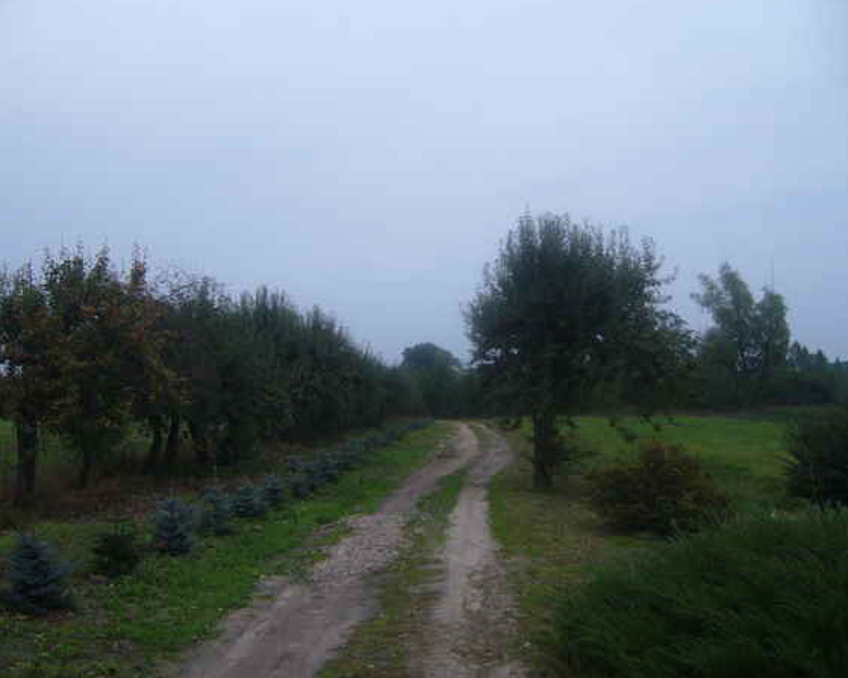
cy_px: 335
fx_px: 929
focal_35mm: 37
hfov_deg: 49.1
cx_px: 409
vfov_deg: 40.1
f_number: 2.8
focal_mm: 5.8
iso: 100
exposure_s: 1/60
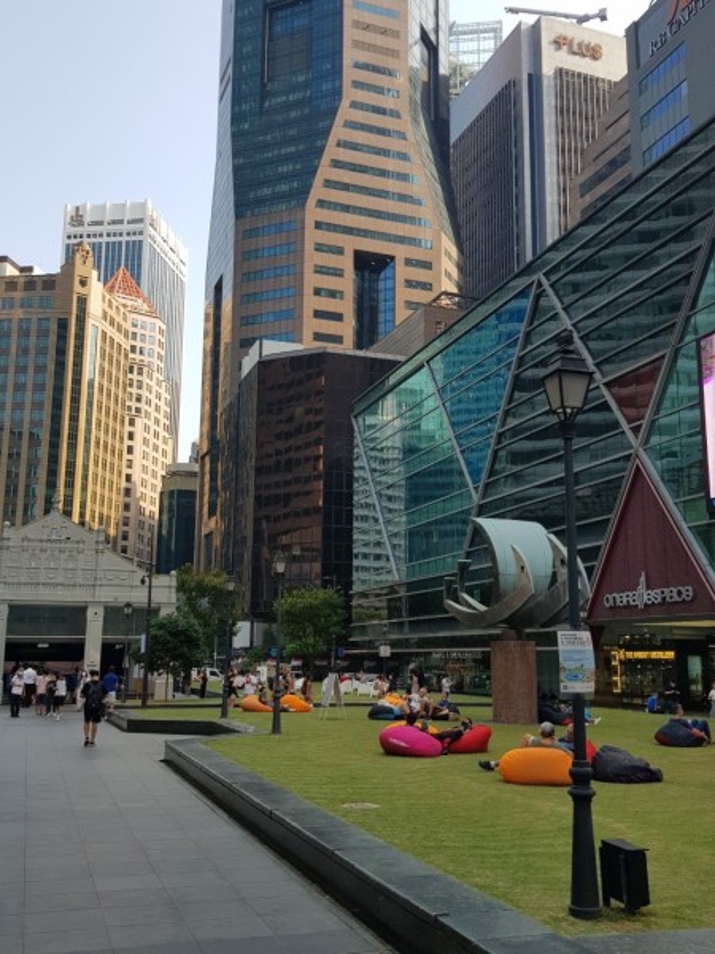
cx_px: 358
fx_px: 716
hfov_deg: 53.1
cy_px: 477
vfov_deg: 67.3
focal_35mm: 26
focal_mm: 4.2
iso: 40
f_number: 1.7
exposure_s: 1/888
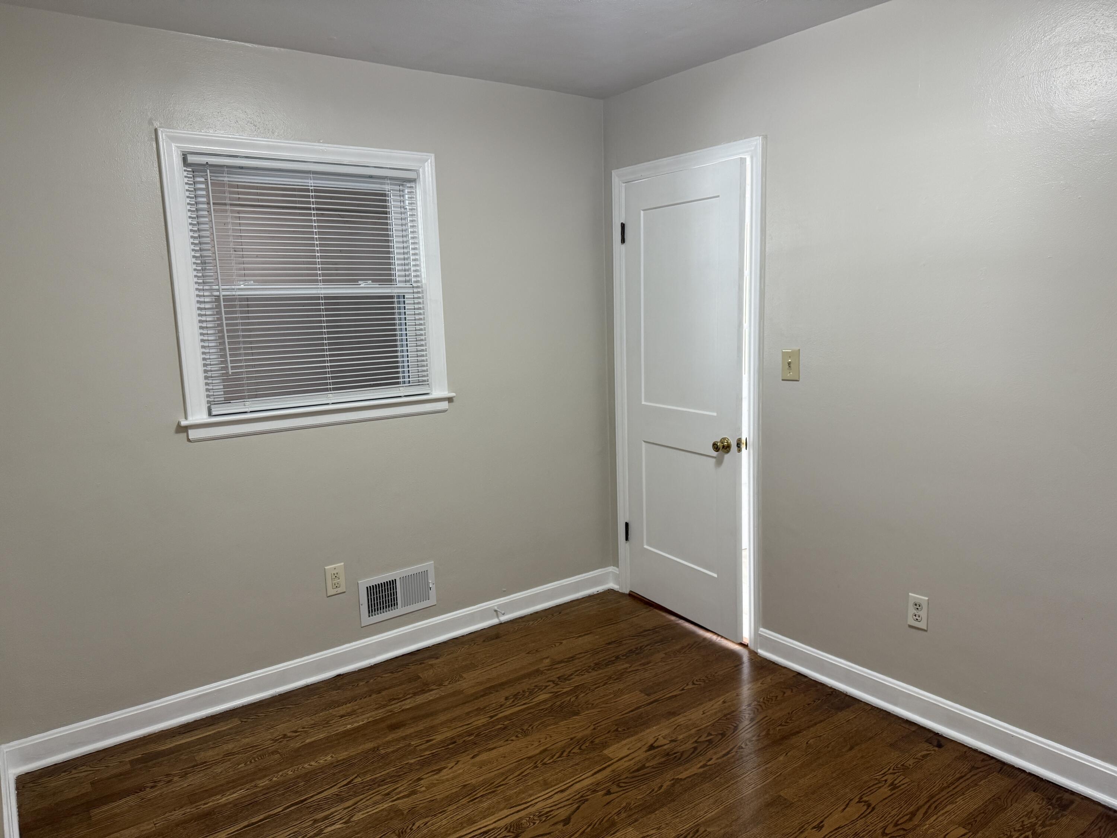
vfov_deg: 56.8
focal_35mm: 24
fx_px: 774
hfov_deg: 71.6
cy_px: 419
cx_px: 558
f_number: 1.78
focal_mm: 6.76
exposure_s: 1/60
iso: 200
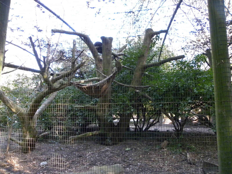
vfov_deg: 53.1
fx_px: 174
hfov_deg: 67.3
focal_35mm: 26
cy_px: 87
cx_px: 116
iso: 400
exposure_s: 1/77.1
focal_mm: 4.6
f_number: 2.8
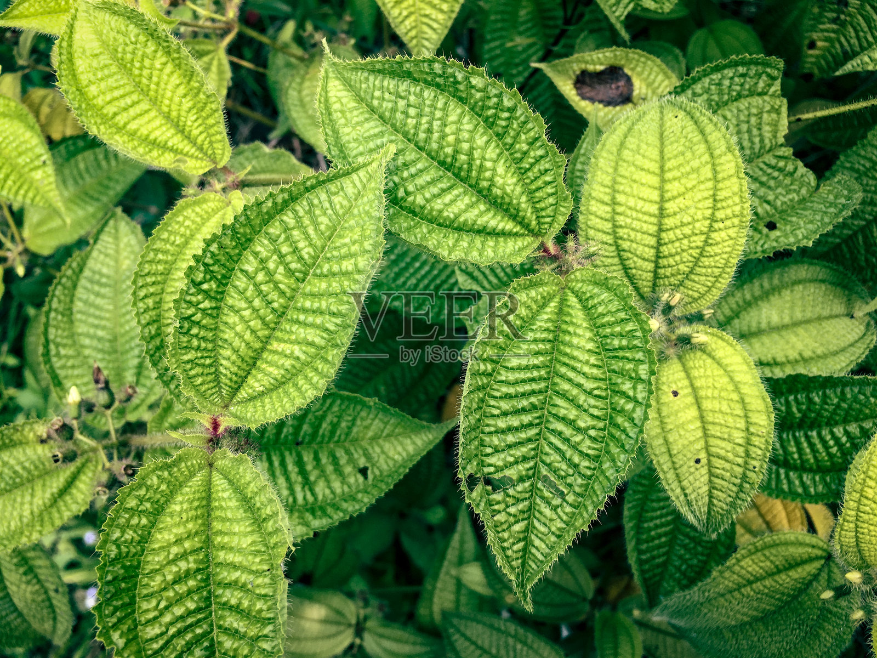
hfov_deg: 61.7
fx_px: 735
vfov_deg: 48.2
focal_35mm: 29
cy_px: 329
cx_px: 438
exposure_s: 1/400
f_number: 2.2
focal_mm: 4.15
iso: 25
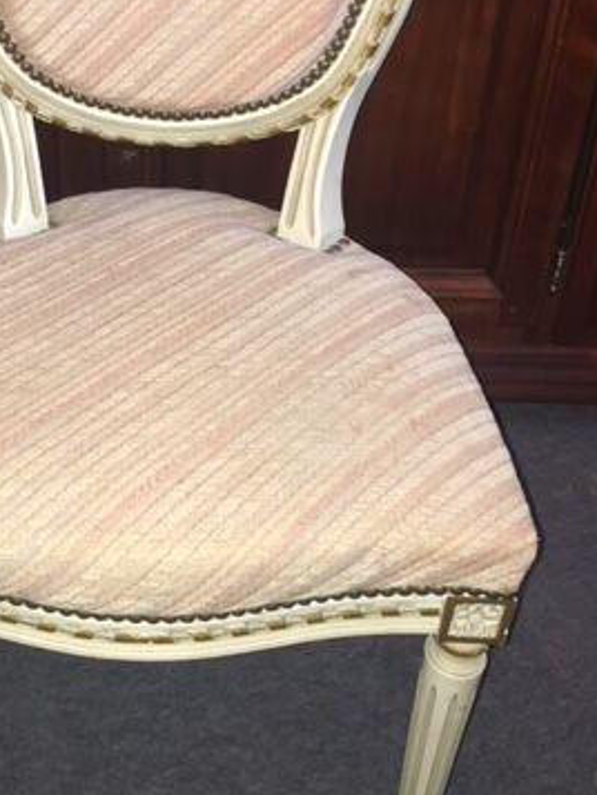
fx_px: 1195
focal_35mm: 52
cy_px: 227
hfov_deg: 27.8
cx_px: 174
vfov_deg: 36.2
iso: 80
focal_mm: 4.15
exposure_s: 1/17
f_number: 2.2
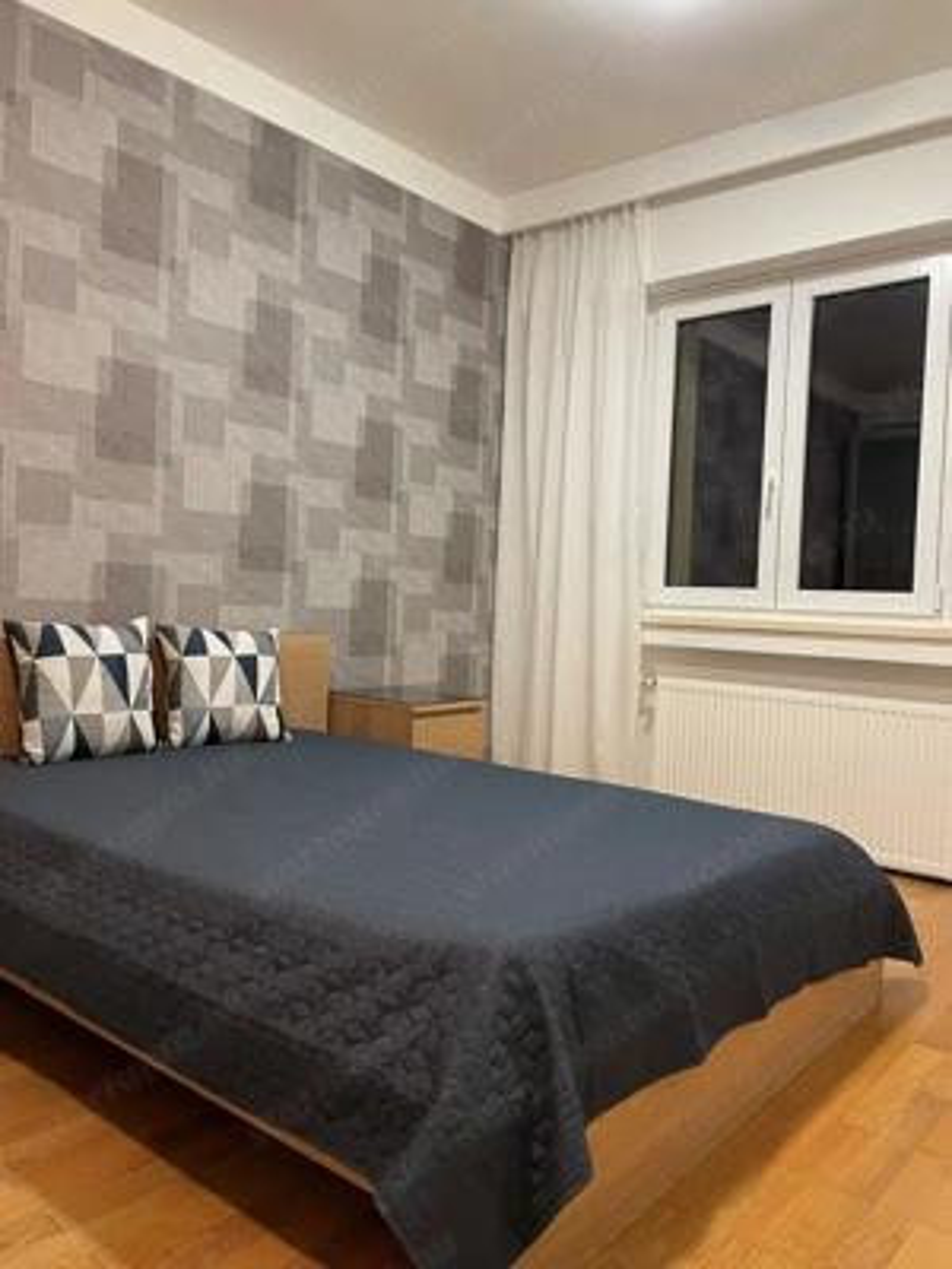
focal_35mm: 26
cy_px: 634
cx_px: 476
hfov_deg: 53.1
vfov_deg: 67.3
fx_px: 953
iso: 400
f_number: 1.6
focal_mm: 4.2
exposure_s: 1/33
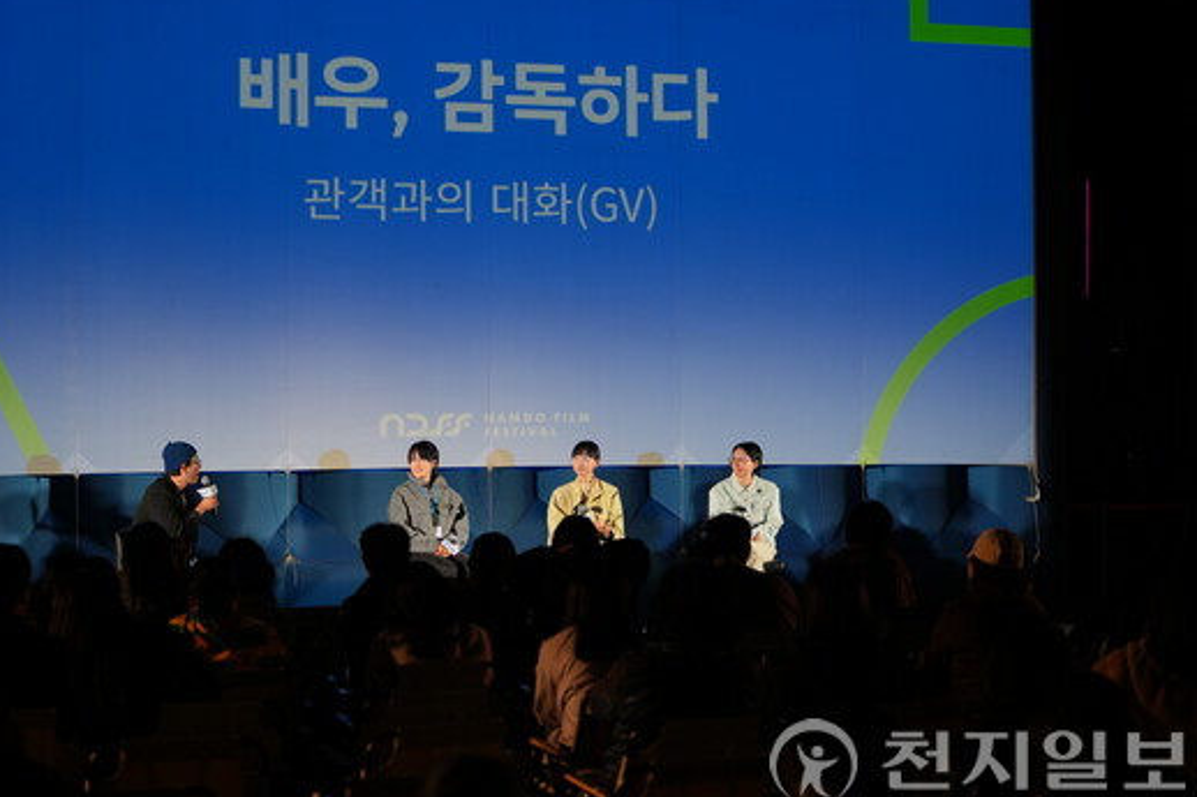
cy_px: 374
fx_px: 2925
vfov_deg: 15.5
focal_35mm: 88
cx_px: 527
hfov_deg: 23.1
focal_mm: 76
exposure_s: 1/250
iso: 500
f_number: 2.8
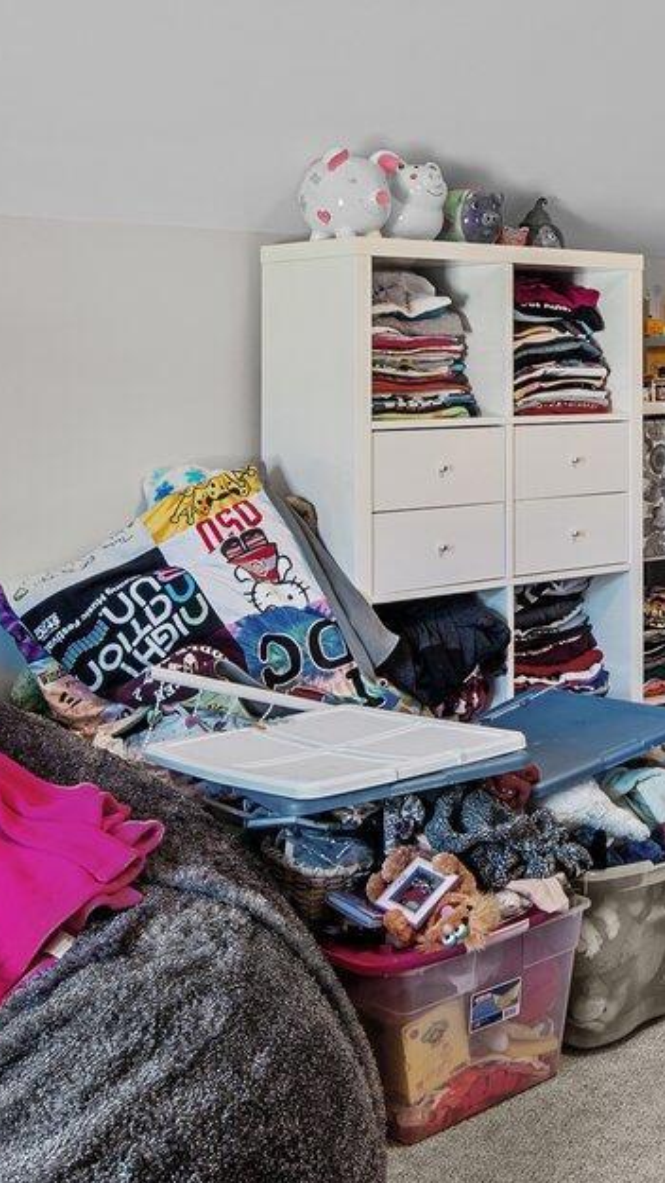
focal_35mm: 48
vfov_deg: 42.4
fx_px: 1505
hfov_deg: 23.0
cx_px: 788
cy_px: 400
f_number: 8
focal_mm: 14
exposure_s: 1/1.67
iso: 100
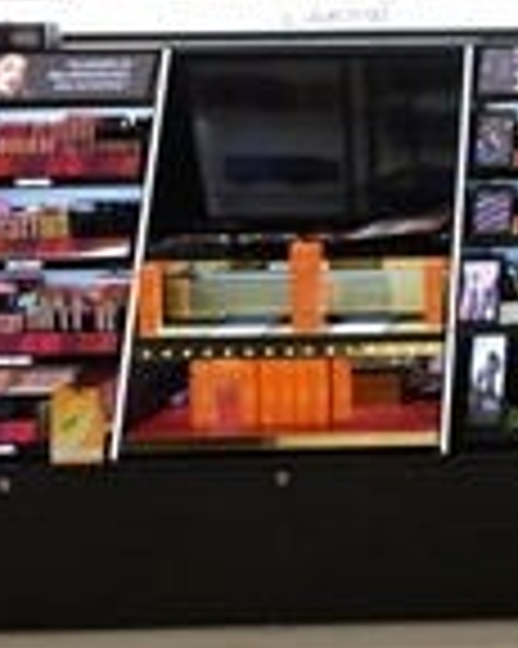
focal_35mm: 75
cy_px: 56
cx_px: 874
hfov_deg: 17.4
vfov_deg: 24.6
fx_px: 1439
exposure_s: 1/200
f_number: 6.3
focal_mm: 24
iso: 1600
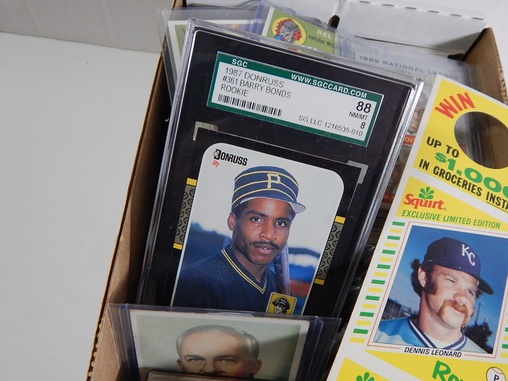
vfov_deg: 49.7
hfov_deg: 63.4
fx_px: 411
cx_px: 254
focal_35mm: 28
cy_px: 190
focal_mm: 5.1
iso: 400
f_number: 3.2
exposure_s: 1/100
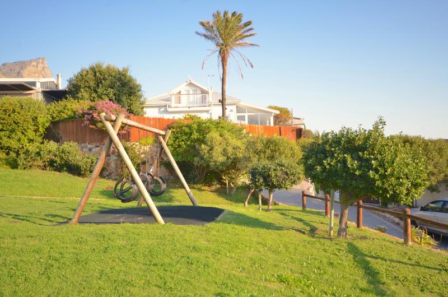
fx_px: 373
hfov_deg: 62.0
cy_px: 148
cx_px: 224
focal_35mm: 30
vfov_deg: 43.4
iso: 200
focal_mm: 20
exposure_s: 1/250
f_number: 5.6
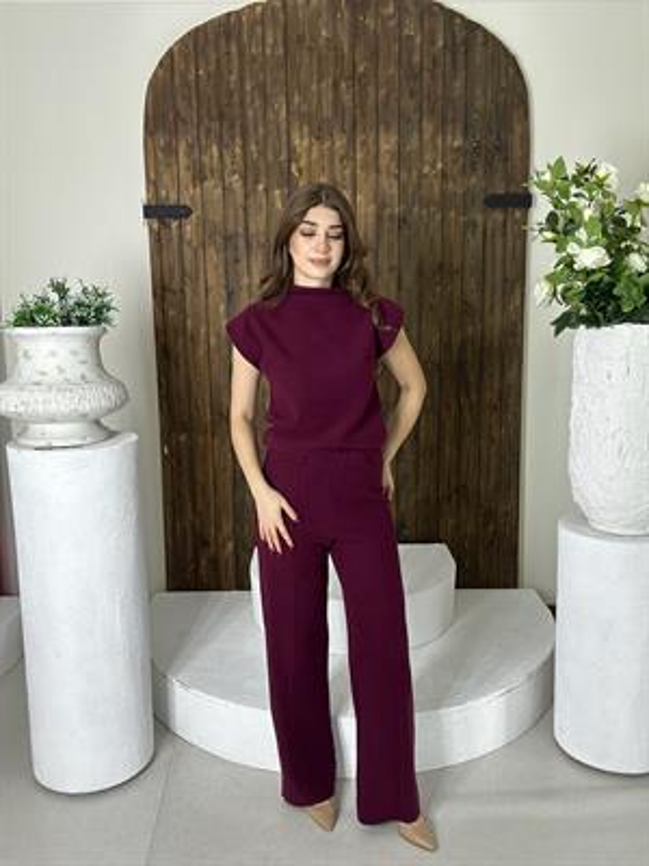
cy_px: 433
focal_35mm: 30
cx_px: 324
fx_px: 750
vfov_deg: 60.0
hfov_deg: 46.8
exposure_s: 1/121
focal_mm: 2.69
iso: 40
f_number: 1.9
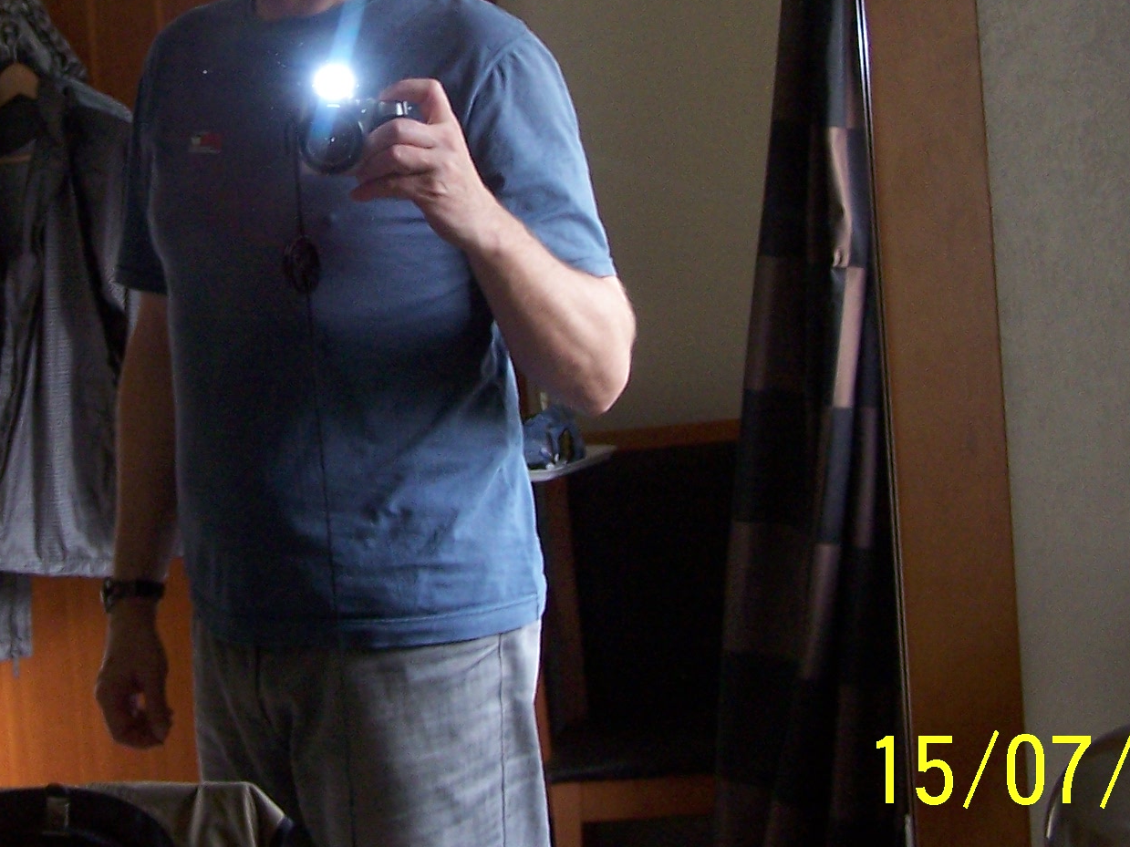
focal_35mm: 79
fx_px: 2579
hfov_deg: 24.4
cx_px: 275
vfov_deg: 18.4
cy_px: 123
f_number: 2.8
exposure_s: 1/60
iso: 140
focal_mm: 6.3
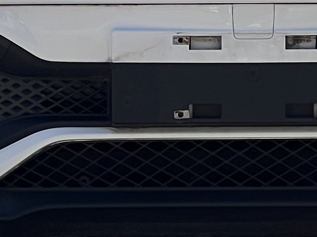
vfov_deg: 3.8
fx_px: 3608
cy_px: -163
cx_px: 239
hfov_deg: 5.0
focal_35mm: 394
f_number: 2.8
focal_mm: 9
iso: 32
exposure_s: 1/742
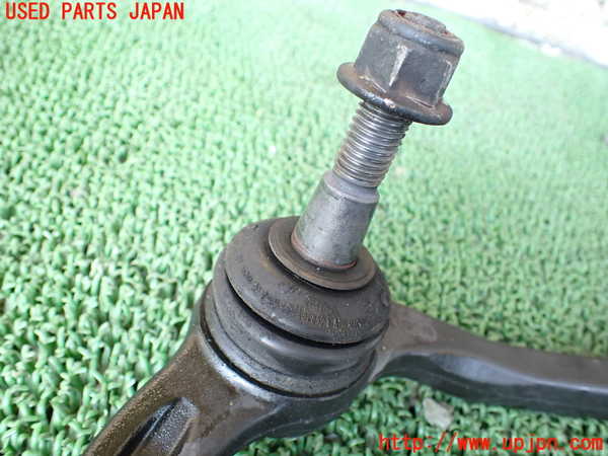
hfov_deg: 60.0
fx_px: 527
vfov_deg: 46.8
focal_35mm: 30
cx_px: 304
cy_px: 228
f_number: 2.3
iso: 500
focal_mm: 5.4
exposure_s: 1/125
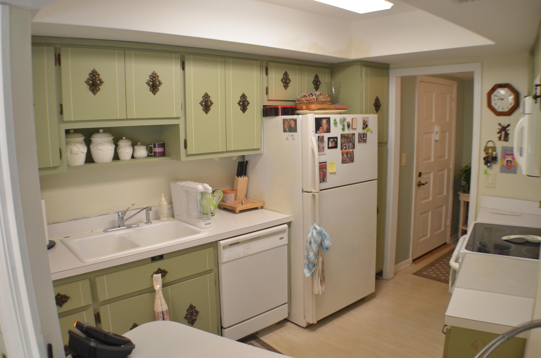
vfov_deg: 36.7
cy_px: 179
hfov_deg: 53.2
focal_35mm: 36
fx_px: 540
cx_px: 270
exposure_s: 1/40
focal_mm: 24
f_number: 4
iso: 800
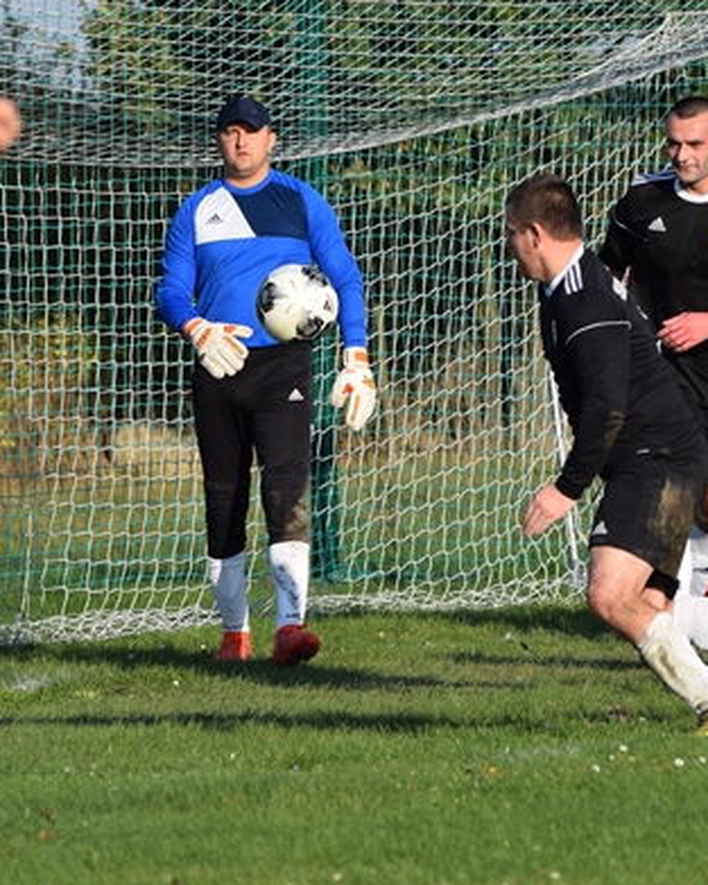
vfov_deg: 4.4
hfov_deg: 3.6
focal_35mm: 435
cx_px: 523
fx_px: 11388
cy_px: 328
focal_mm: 155
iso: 400
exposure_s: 1/1600
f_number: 6.3
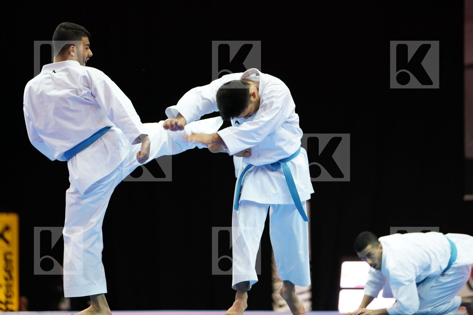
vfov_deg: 9.3
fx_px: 1944
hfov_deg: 13.9
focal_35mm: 148
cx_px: 236
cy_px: 158
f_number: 2.8
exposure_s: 1/500
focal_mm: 148
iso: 2500
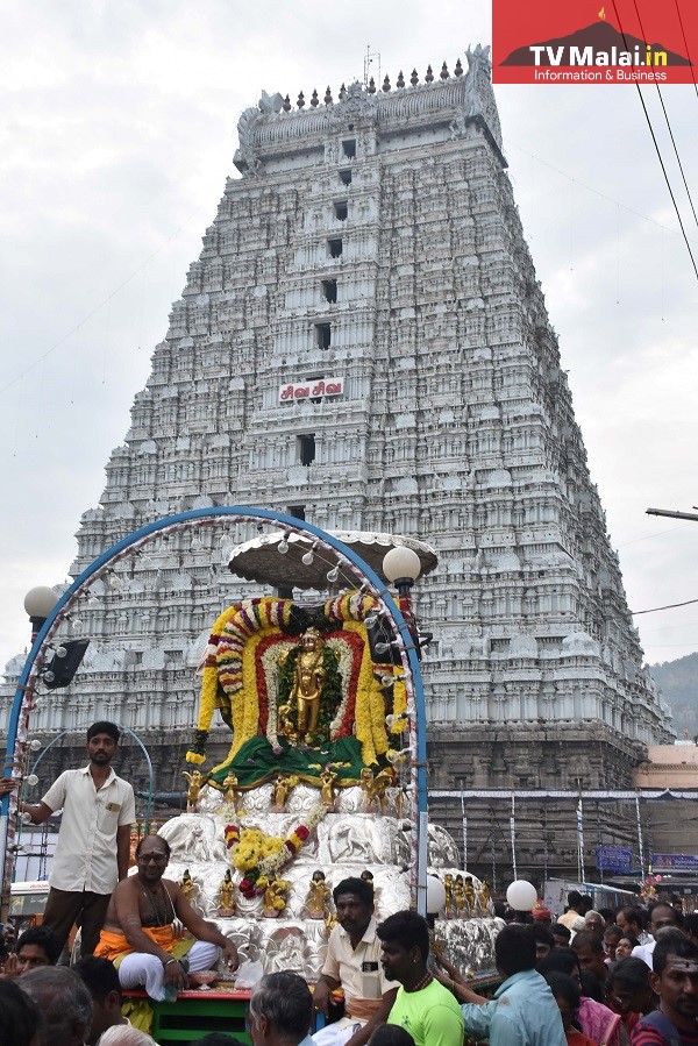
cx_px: 349
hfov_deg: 28.1
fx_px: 1395
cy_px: 523
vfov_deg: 41.1
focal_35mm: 48
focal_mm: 32
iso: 800
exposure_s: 1/125
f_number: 9
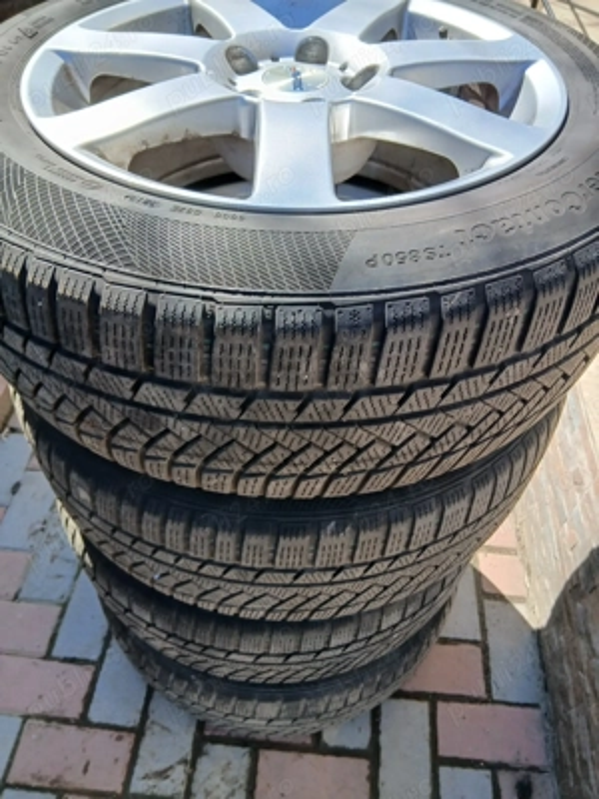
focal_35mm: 26
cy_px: 400
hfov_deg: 53.1
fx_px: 600
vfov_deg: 67.3
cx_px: 300
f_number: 1.8
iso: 20
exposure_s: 1/100
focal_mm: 3.98
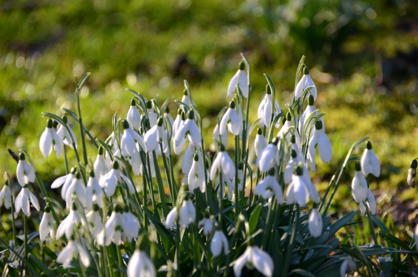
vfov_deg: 4.8
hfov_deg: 7.2
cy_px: 138
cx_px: 209
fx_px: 3302
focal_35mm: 285
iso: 640
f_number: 5.6
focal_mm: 190
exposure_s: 1/1000
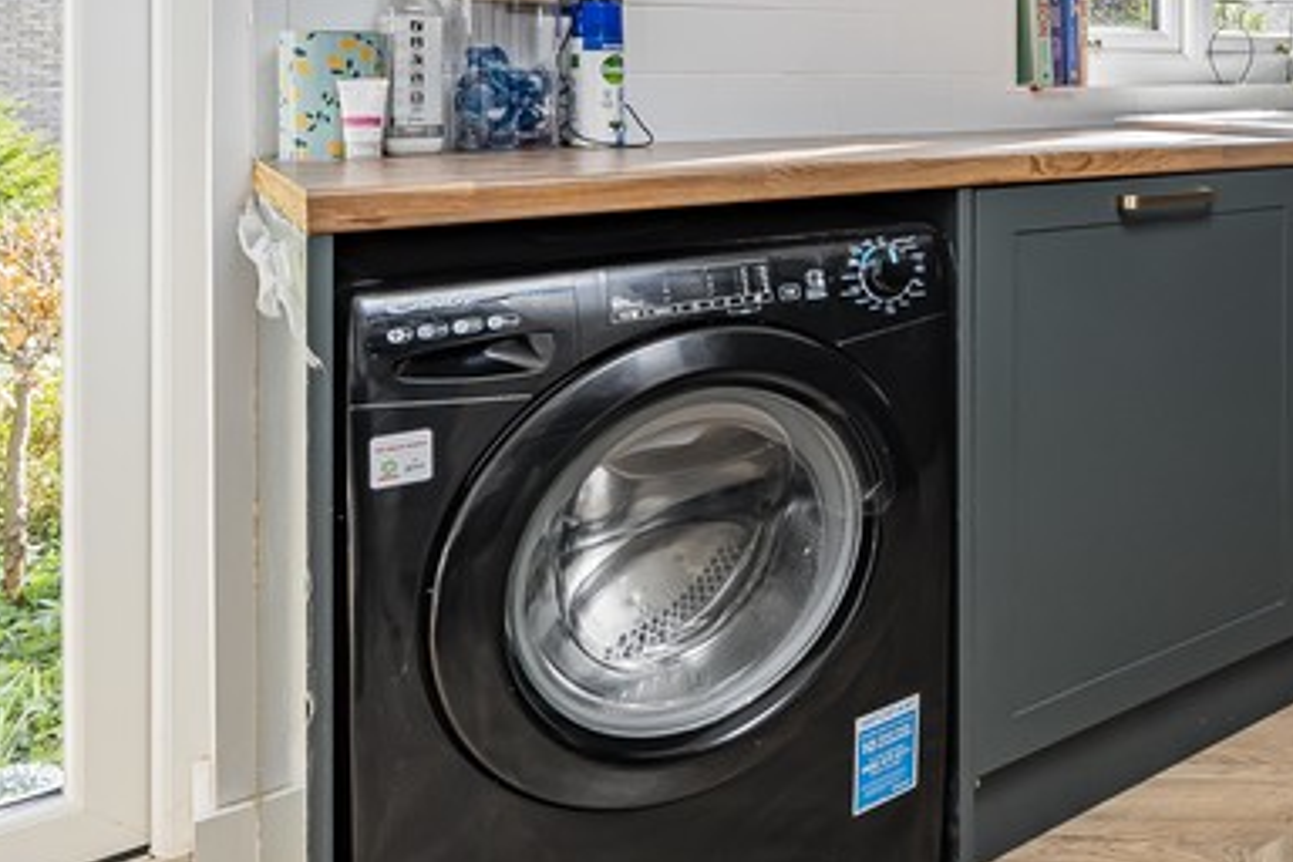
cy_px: 86
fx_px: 1149
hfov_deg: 48.8
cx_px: 1276
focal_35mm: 32
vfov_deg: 38.3
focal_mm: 12
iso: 320
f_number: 9
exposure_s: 1/40
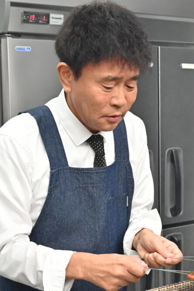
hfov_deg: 15.9
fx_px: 695
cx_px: 129
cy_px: 193
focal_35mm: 86
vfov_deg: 23.5
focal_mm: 50
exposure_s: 1/400
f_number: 7.1
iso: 5000
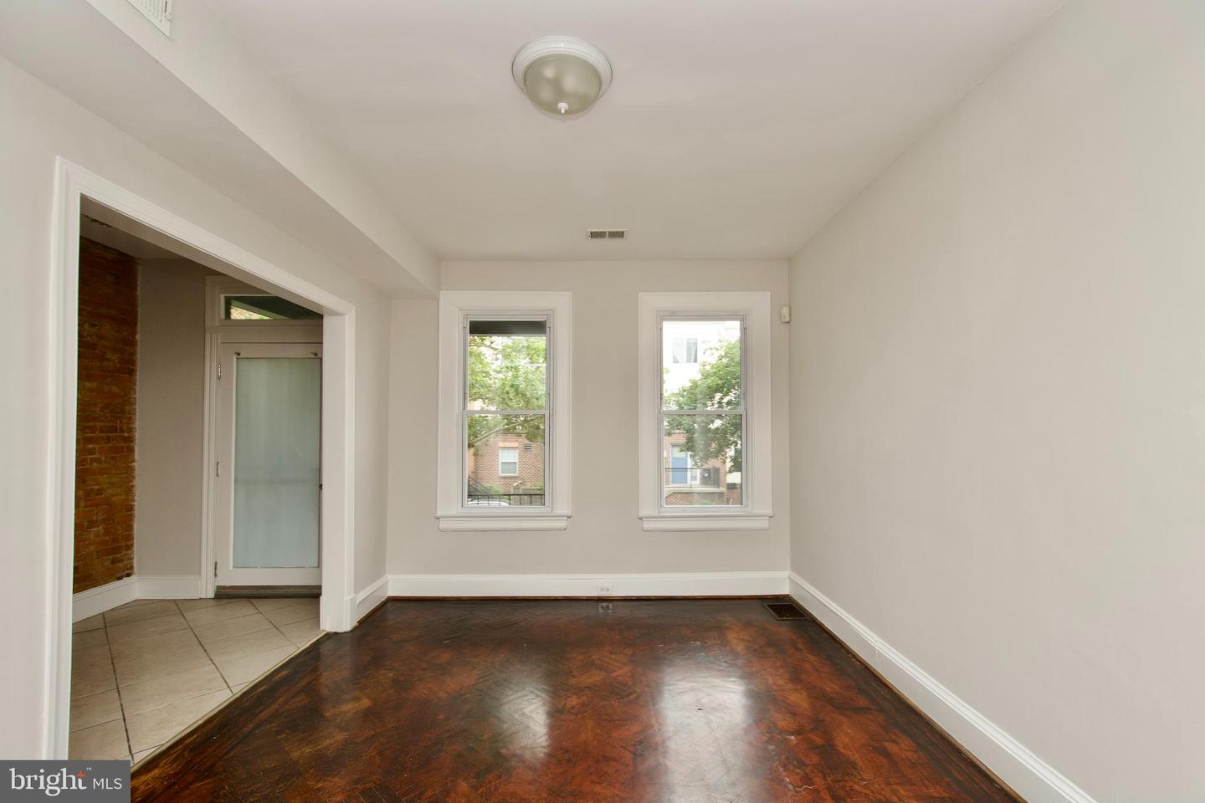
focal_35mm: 15
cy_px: 402
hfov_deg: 100.4
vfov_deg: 77.3
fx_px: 502
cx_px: 602
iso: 320
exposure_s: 1/30
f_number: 7.1
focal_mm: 10
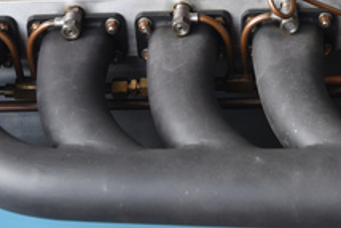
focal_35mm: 126
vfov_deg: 10.6
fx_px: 1194
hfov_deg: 16.0
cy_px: -81
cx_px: 310
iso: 320
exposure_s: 1/160
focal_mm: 45
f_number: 5
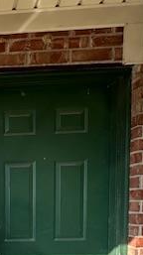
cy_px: 221
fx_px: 257
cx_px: -68
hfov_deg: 24.6
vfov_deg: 48.2
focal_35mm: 38
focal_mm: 2.22
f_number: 2.2
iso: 40
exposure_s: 1/471
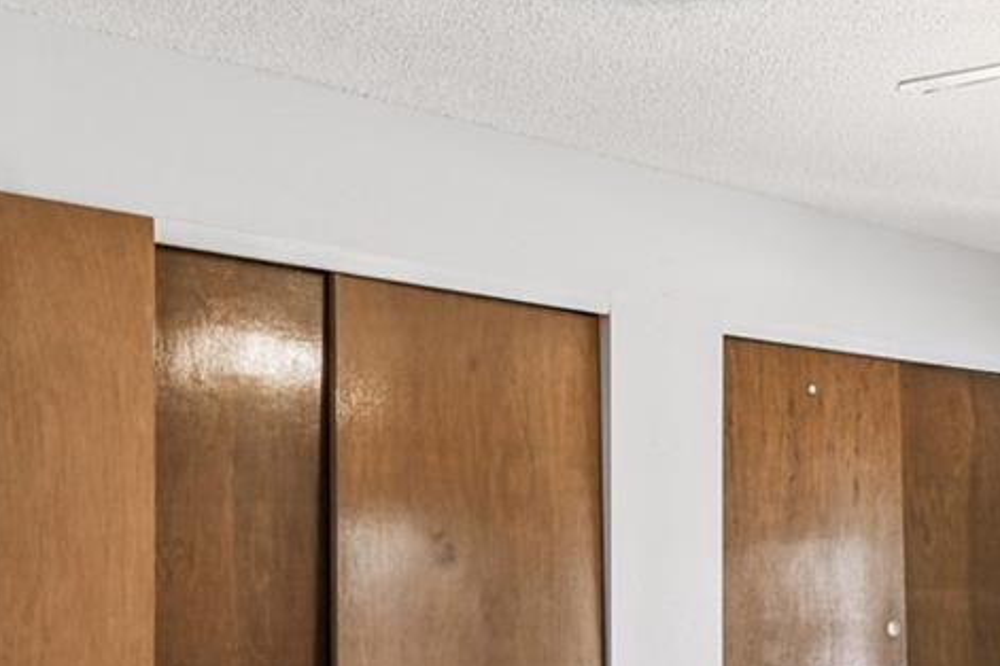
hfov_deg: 35.6
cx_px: 968
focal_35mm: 51
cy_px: 602
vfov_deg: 25.6
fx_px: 1417
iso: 100
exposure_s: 1/2
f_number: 7.1
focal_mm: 10
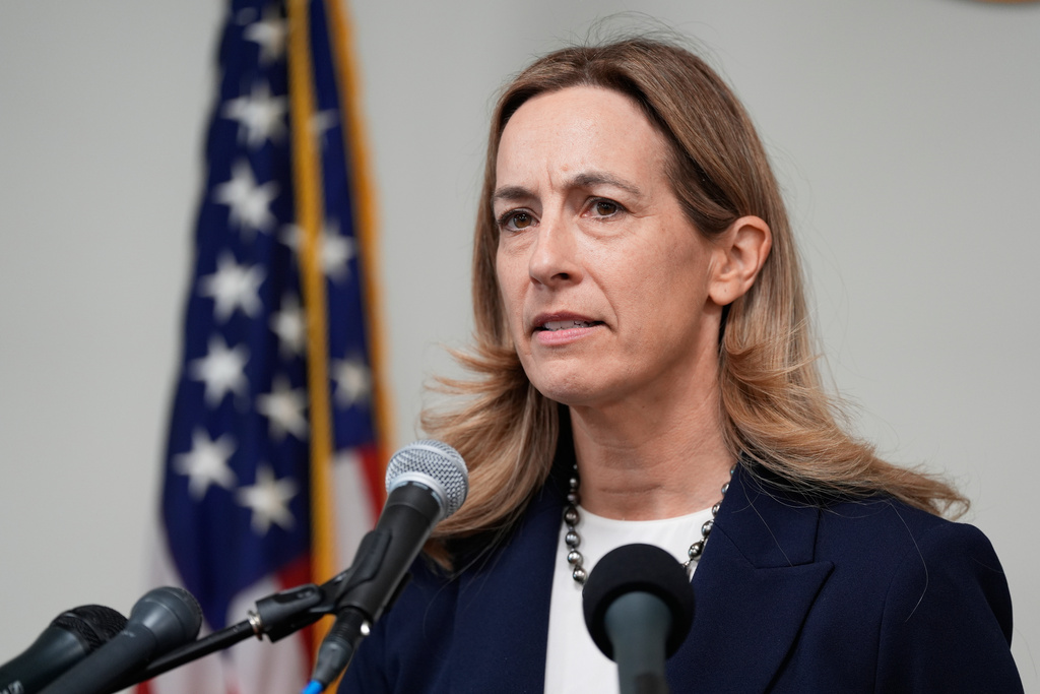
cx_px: 520
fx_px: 5518
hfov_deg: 10.8
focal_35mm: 191
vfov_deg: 7.2
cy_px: 347
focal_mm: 191
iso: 1000
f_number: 2.8
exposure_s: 1/250
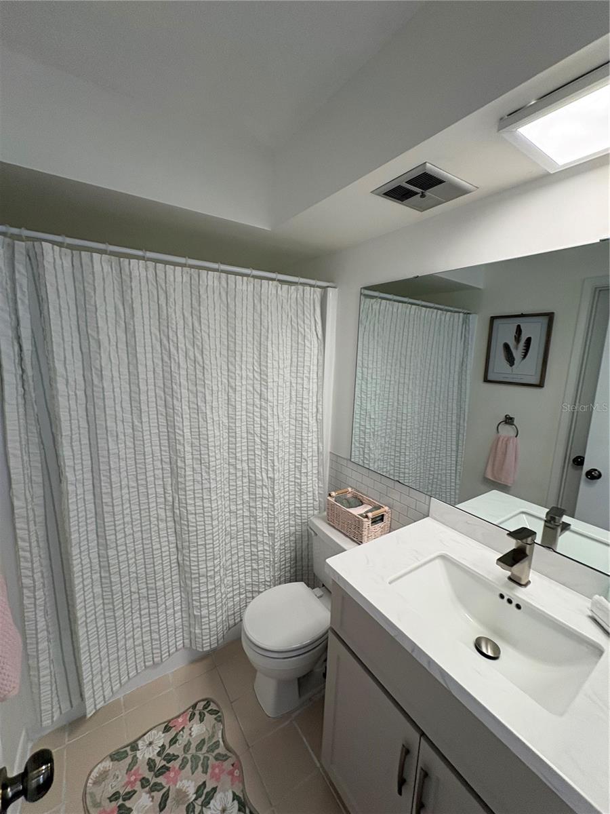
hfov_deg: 85.7
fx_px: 329
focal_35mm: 14
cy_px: 407
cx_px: 305
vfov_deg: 102.1
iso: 125
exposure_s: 1/60
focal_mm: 2.22
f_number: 2.2
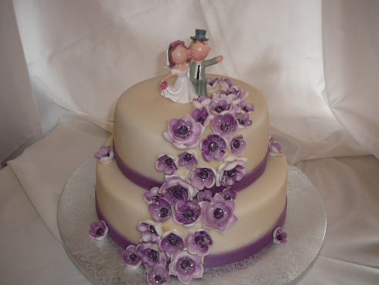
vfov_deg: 37.7
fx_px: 416
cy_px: 146
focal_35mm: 38
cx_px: 180
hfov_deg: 48.9
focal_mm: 5.2
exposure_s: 1/30
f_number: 2.8
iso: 100
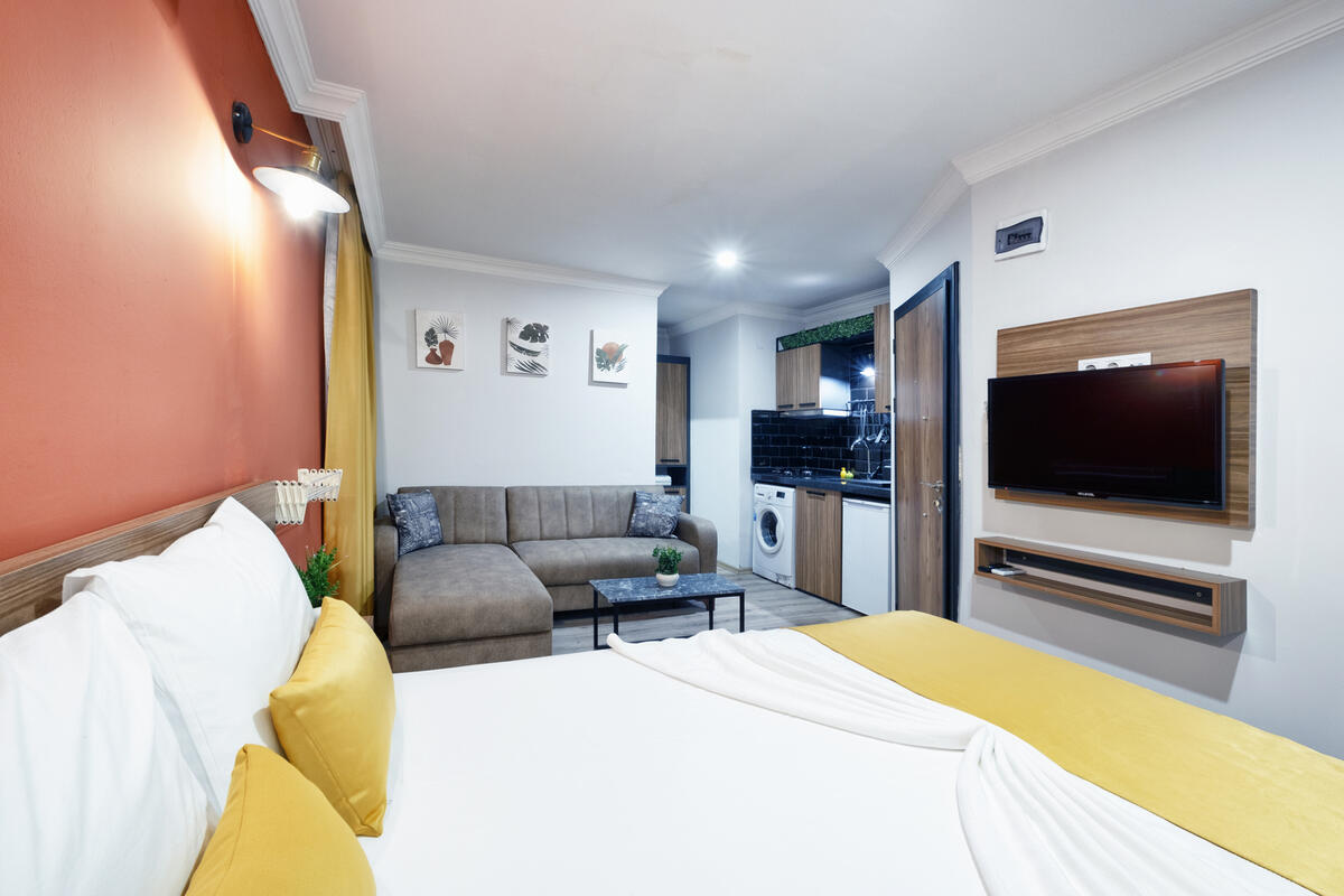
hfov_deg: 100.4
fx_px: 560
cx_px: 672
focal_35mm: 15
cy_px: 448
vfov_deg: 77.3
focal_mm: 10
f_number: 8
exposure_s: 1.5
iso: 250
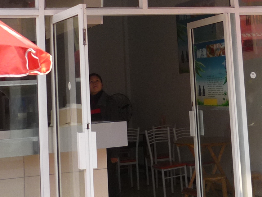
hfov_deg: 24.4
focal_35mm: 80
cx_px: 156
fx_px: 606
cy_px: -33
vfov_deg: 17.6
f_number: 2.8
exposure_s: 1/200
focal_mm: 5.5
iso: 100
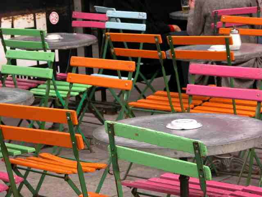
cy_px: 98
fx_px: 946
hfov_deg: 15.8
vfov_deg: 11.9
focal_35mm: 125
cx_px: 131
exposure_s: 1/226
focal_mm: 31.9
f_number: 4.3
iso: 200
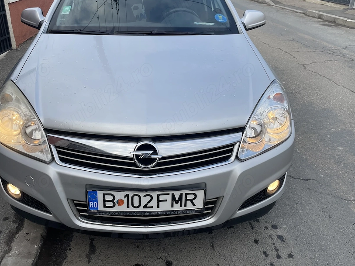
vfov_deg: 43.9
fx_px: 328
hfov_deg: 56.7
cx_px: 156
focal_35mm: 32
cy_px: 106
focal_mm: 4.2
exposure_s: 1/636
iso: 32
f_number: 1.6
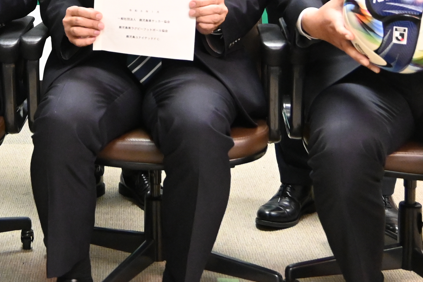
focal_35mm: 82
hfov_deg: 24.0
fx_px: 968
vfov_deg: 15.8
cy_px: -68
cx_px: 50
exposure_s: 1/100
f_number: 3.5
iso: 3200
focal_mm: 19
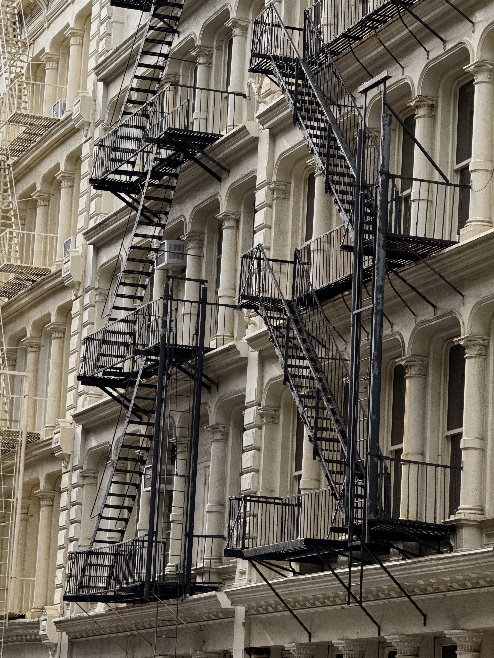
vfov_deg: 16.4
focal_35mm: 120
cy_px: 329
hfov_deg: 12.3
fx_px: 2283
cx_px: 247
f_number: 2.8
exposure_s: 1/241
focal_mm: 15.66
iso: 50
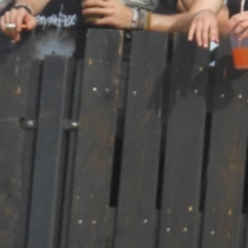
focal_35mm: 774
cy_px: -236
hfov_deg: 2.3
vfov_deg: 2.3
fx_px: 6274
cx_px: 280
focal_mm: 29.8
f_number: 5.4
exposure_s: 1/250
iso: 80
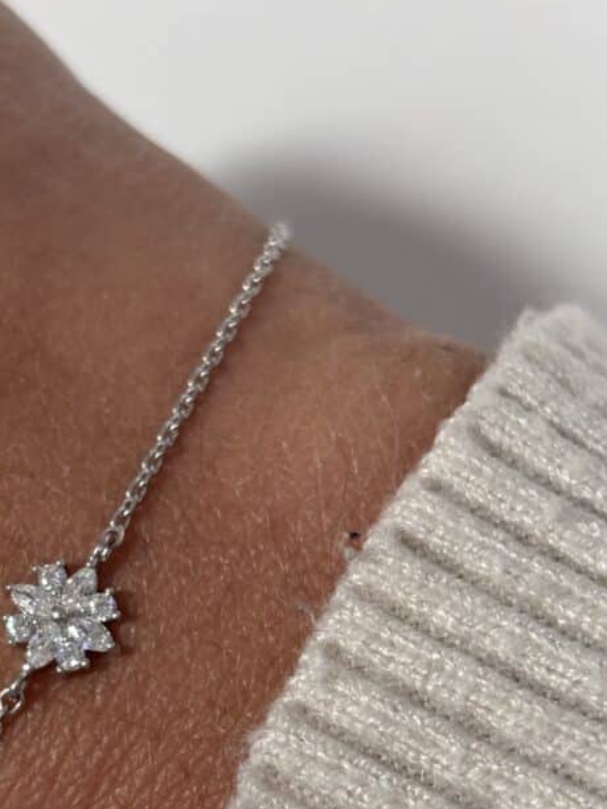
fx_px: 2034
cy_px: 669
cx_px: 231
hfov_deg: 17.0
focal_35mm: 87
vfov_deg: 22.2
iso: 64
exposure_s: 1/60
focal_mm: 5.96
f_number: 1.6
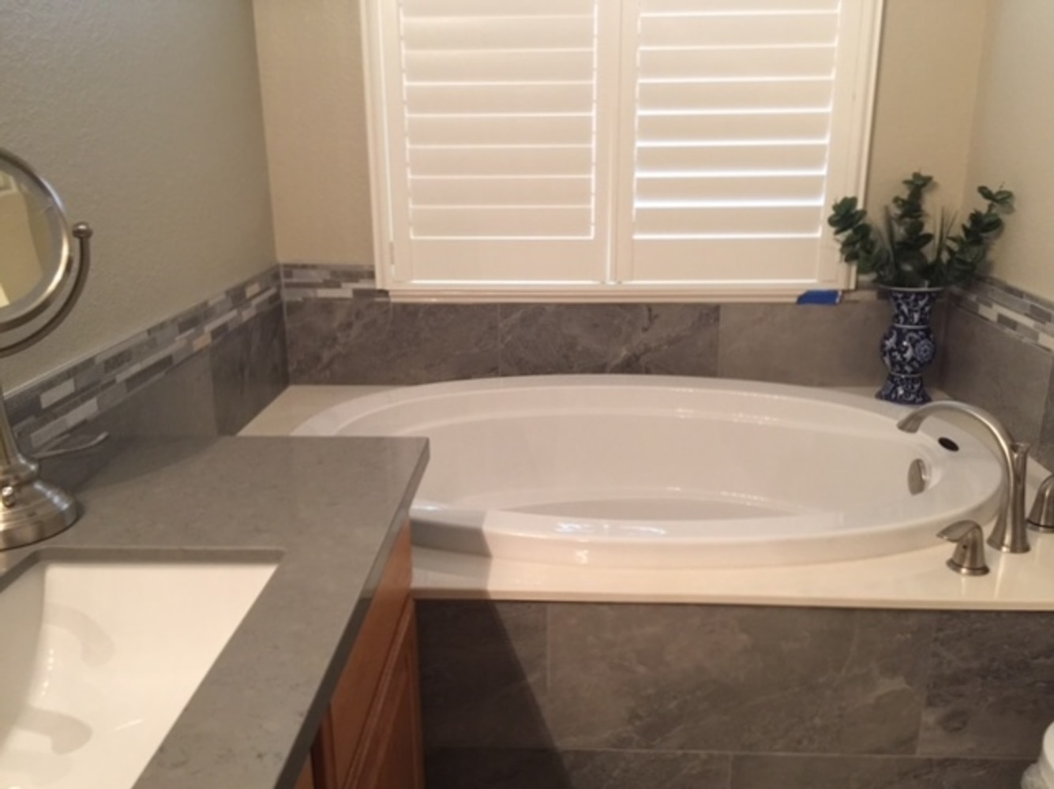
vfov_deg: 48.2
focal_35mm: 29
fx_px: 883
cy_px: 394
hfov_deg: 61.7
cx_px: 527
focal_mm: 4.15
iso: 100
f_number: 2.2
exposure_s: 1/15
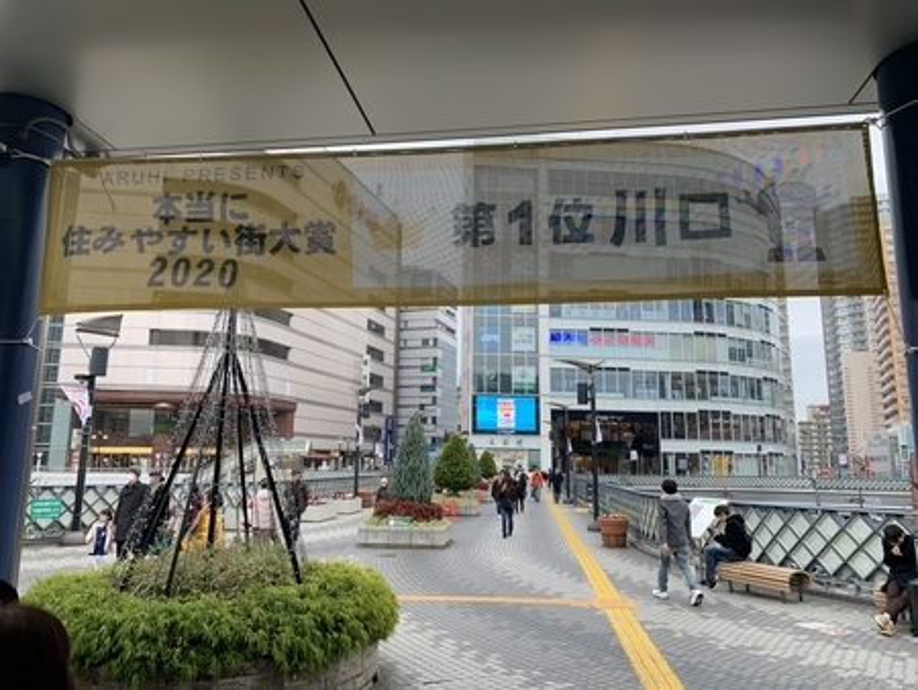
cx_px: 459
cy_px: 345
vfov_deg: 53.1
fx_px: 690
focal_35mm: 26
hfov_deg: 67.3
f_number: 1.8
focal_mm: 4.25
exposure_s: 1/141
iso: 25
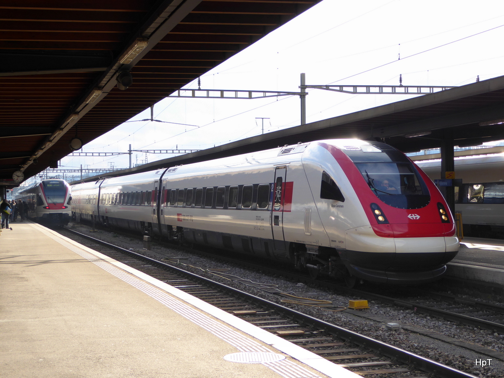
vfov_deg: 24.0
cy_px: 189
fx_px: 888
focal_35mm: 61
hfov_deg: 31.7
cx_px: 252
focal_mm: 10.9
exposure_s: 1/200
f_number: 4.3
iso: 80
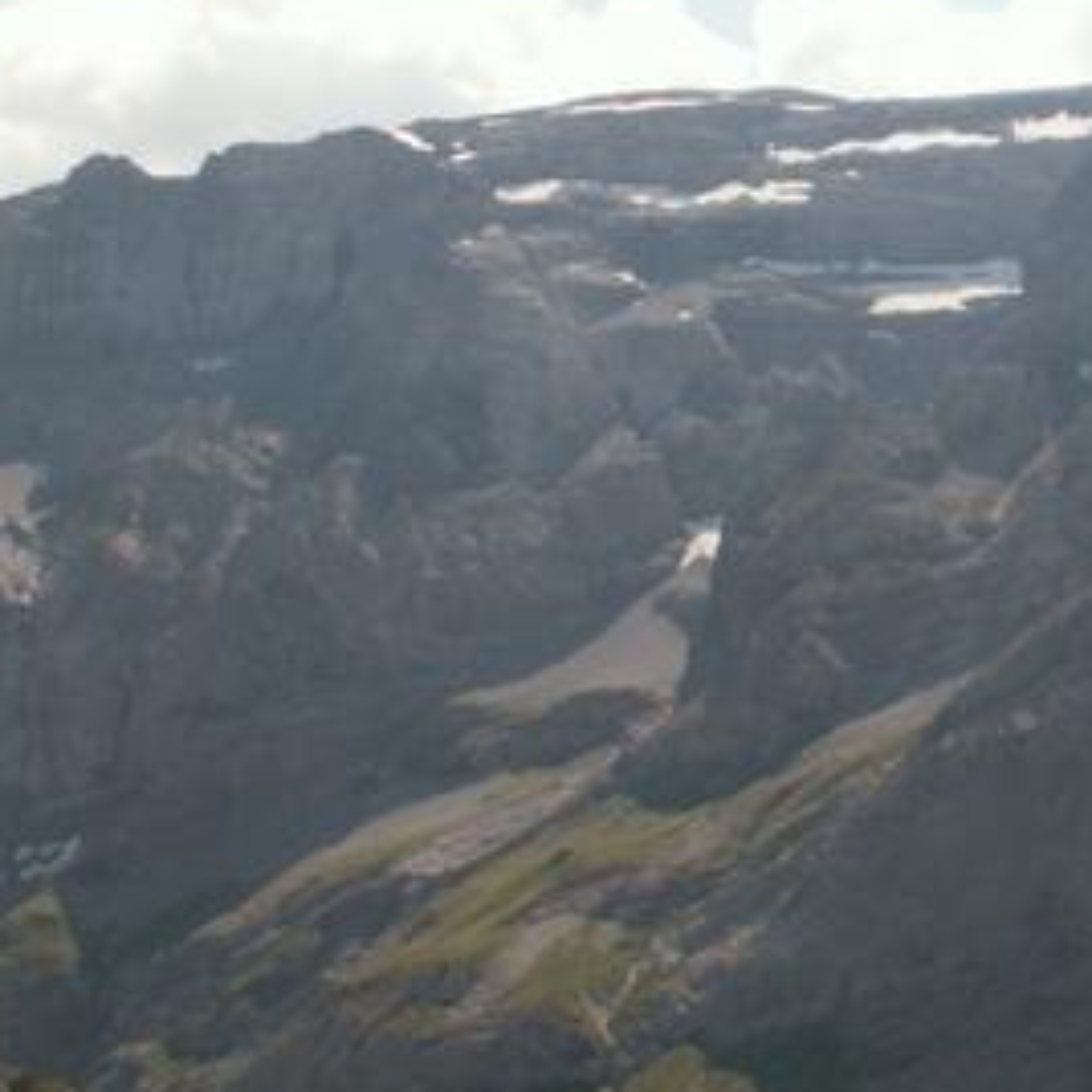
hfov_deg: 21.9
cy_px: 338
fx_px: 2641
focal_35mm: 74
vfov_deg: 23.2
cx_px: 1259
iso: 50
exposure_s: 1/200
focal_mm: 5.86
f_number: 7.1
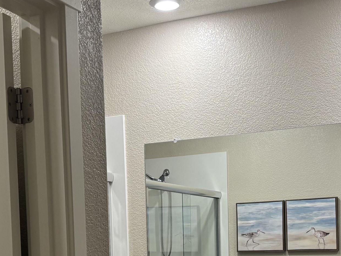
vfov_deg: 22.0
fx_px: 630
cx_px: 168
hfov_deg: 30.3
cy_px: 260
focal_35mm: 64
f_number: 1.6
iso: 100
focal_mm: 5.96
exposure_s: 1/60
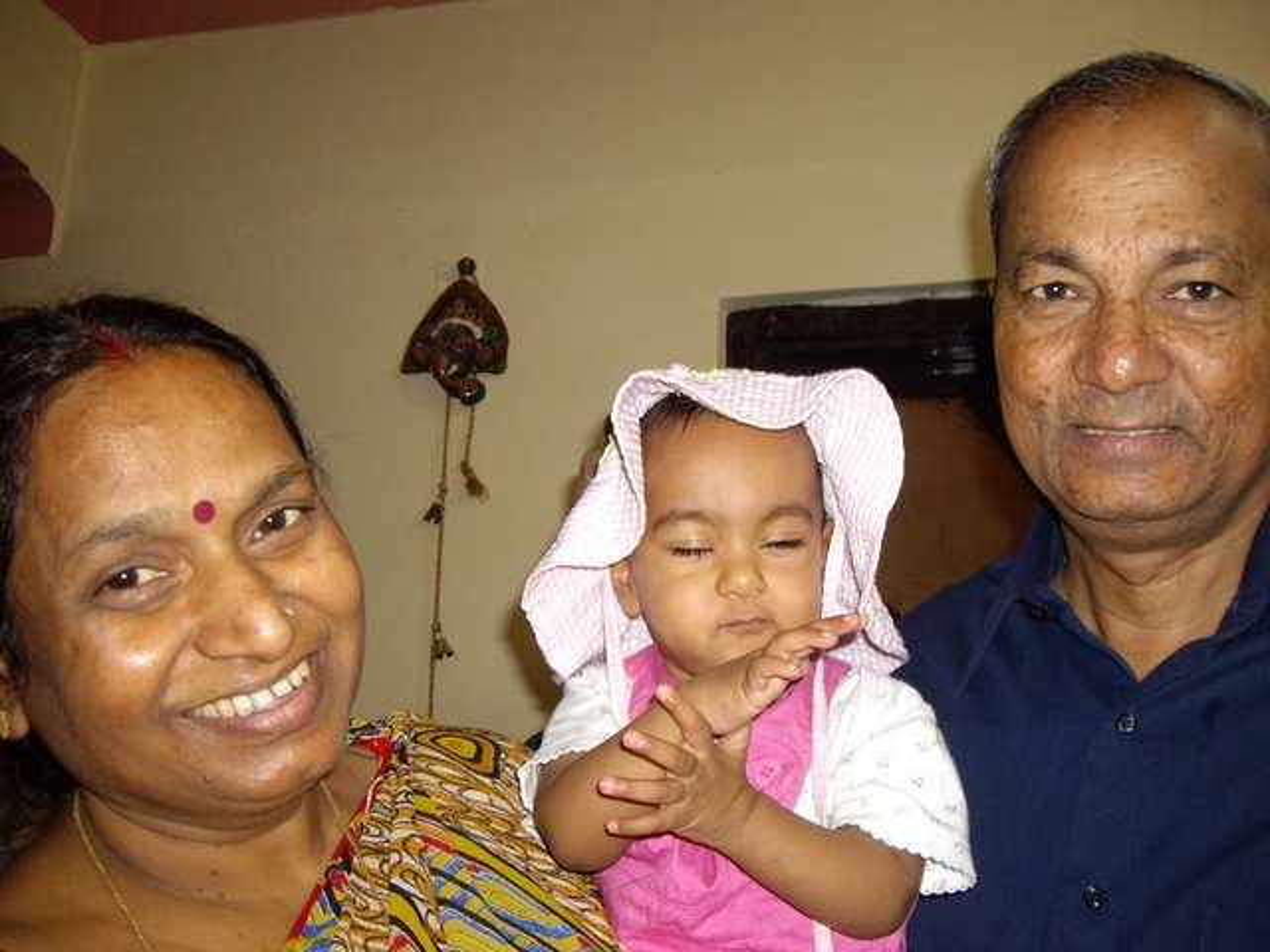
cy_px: 476
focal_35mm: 38
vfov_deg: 37.7
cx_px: 635
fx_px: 1394
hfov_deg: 49.0
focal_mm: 6.2
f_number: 2.7
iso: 200
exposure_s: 1/40
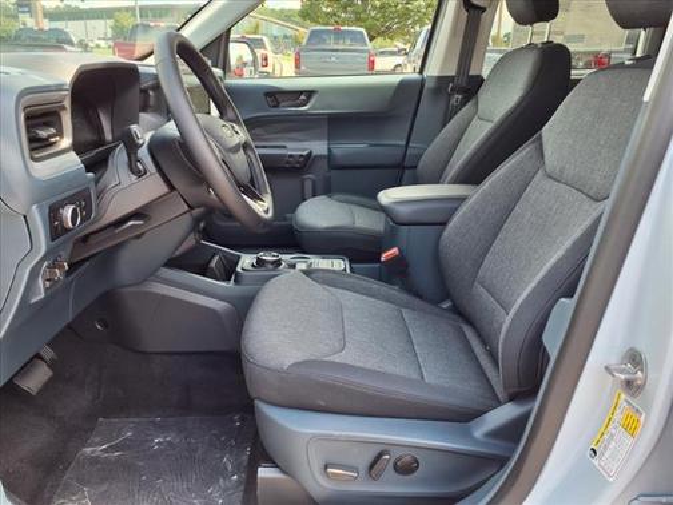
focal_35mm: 27
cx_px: 336
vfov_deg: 51.4
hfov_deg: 65.3
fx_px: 525
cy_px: 252
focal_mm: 3.58
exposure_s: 1/147
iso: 40
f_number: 1.9
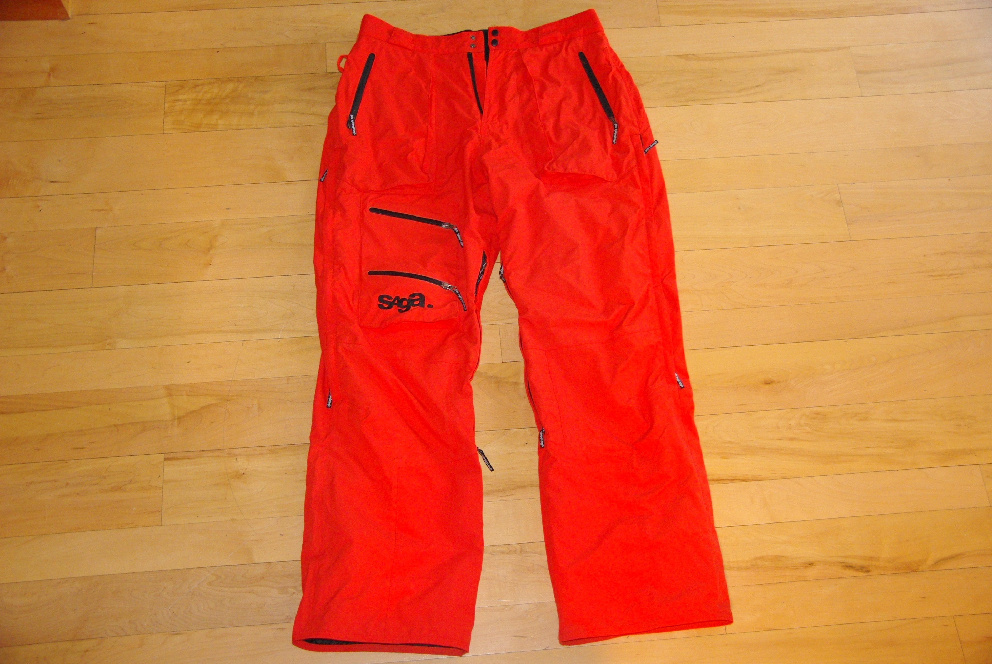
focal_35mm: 38
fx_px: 1048
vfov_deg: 35.1
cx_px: 506
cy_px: 324
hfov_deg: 50.6
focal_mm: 25
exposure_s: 1/45
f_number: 4
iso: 1600
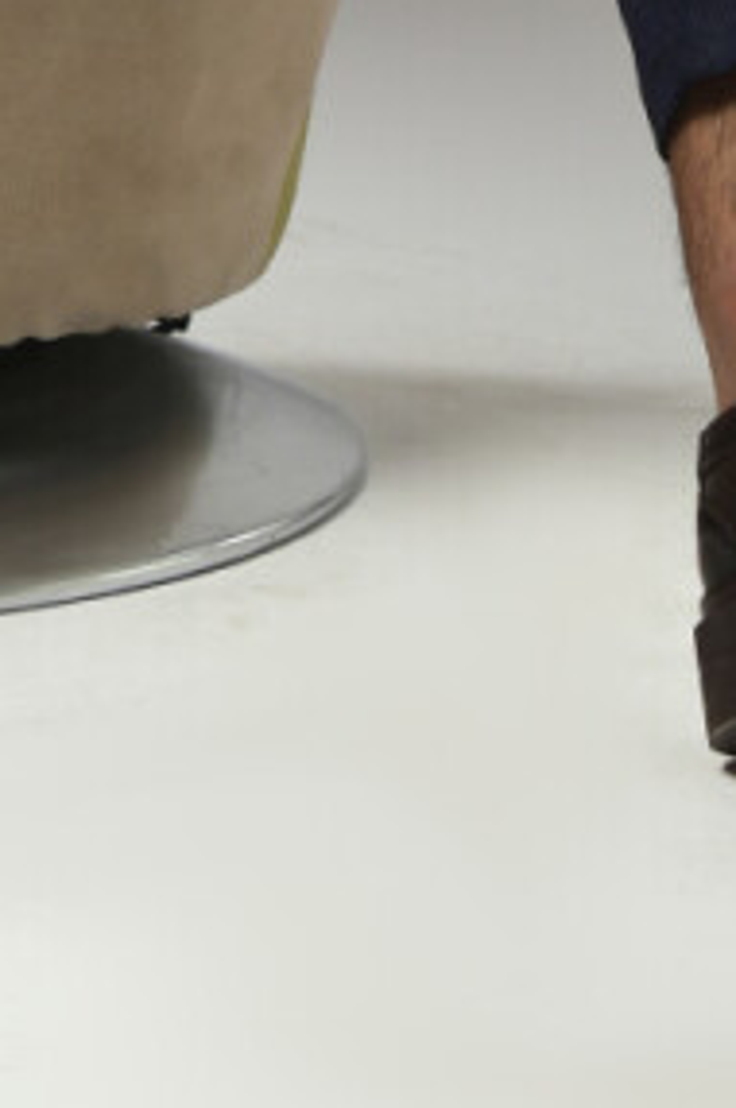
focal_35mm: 147
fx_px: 4519
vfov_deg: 12.6
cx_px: -4
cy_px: -934
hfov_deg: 9.2
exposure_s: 1/125
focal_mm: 35
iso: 400
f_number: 5.6
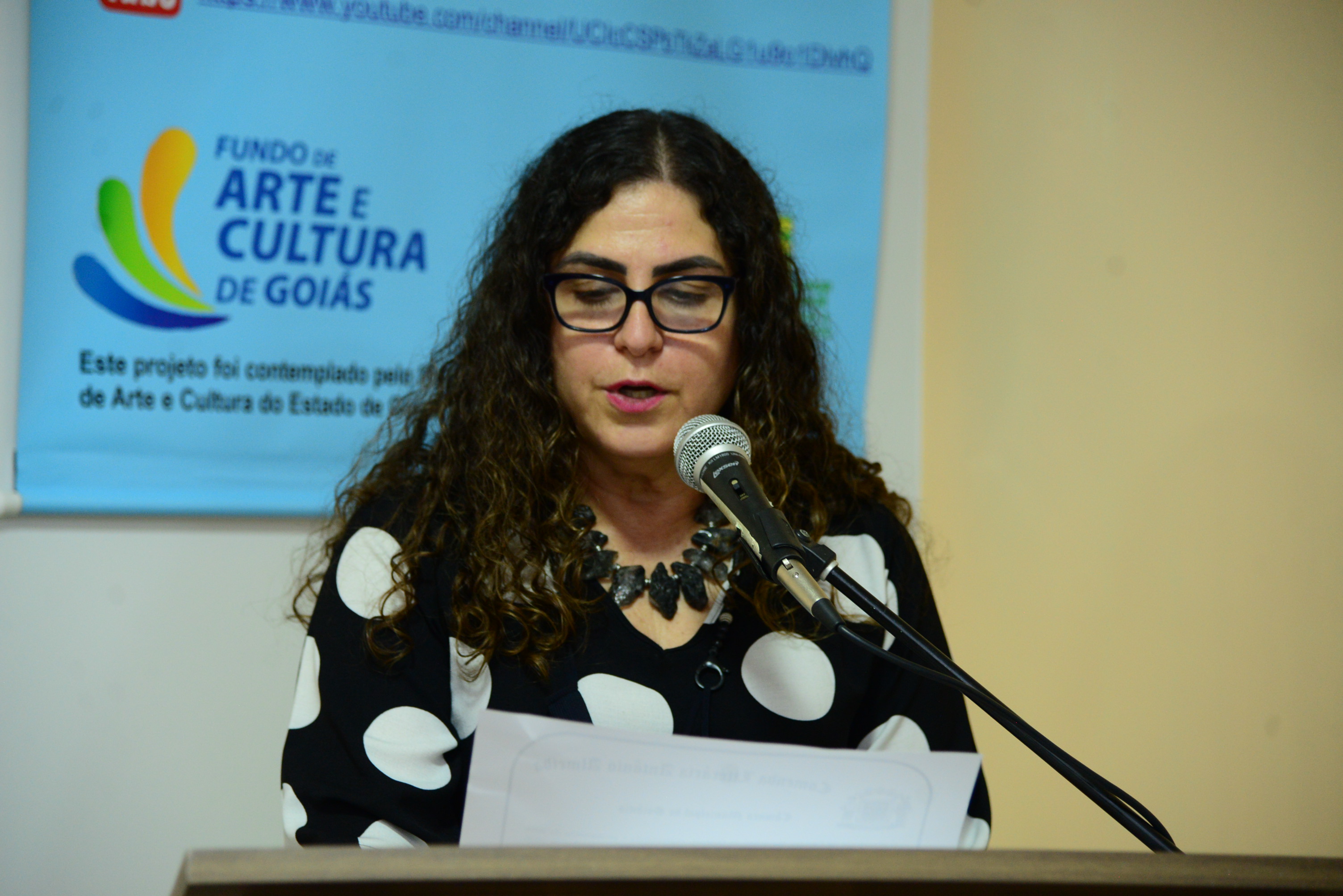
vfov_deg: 12.2
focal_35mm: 112
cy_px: 448
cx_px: 672
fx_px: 4180
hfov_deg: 18.3
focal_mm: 112
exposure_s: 1/80
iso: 2500
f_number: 4
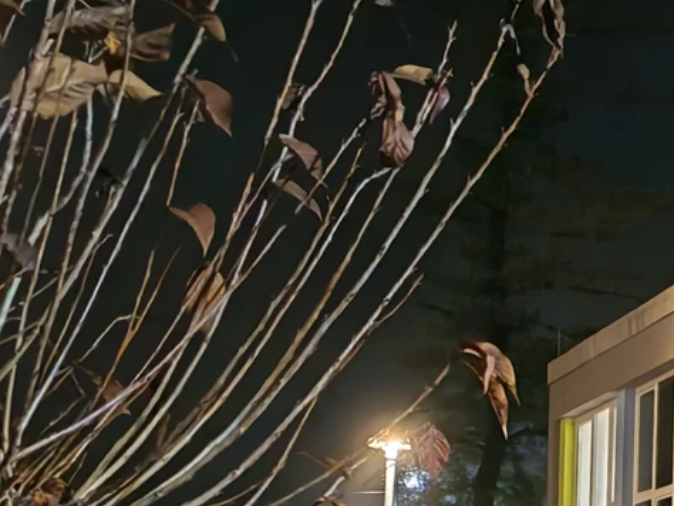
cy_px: 654
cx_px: 694
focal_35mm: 116
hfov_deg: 16.6
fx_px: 2260
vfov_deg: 12.4
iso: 1000
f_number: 1.95
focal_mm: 5.52
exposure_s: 1/20
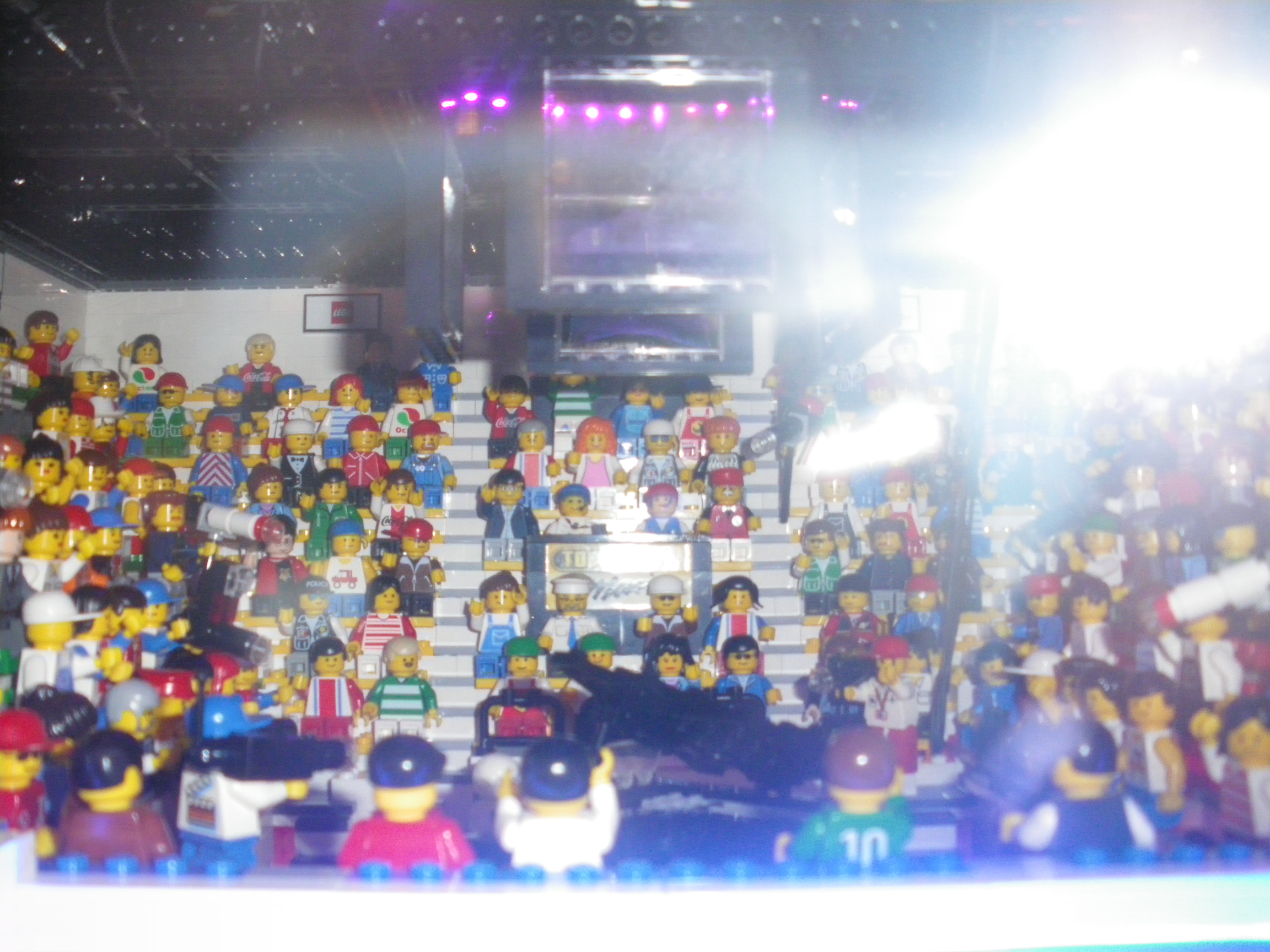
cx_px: 635
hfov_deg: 51.4
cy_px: 476
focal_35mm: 36
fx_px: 1321
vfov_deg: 39.7
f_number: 3.5
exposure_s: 1/50
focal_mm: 6.3
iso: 400
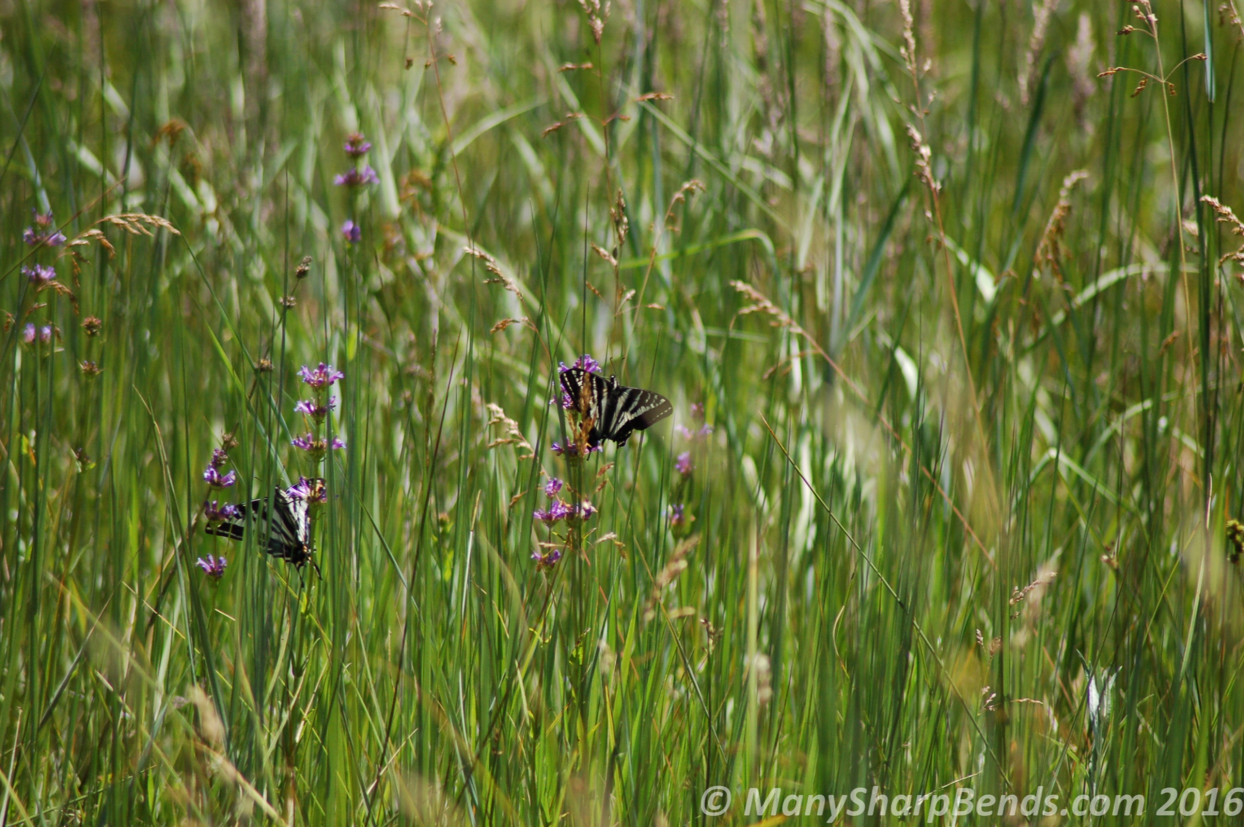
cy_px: 414
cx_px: 622
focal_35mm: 345
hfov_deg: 6.0
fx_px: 11911
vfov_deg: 4.0
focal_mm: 230
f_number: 5
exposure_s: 1/1250
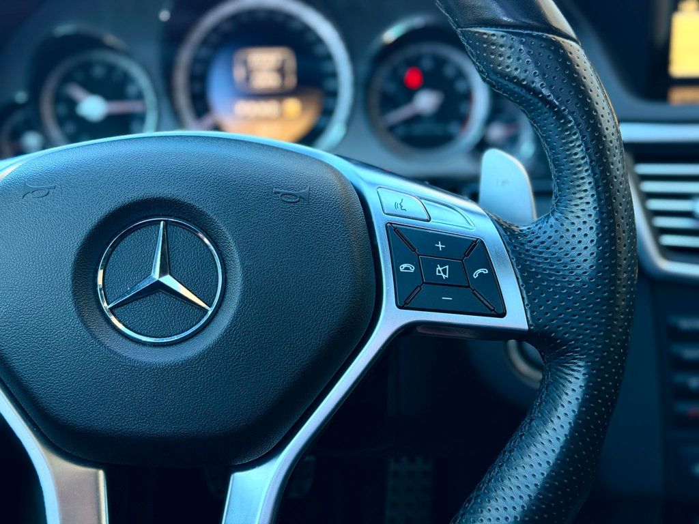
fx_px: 969
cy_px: 262
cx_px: 350
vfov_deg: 30.3
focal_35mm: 48
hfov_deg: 39.7
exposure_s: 1/79
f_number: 1.78
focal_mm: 6.76
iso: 100
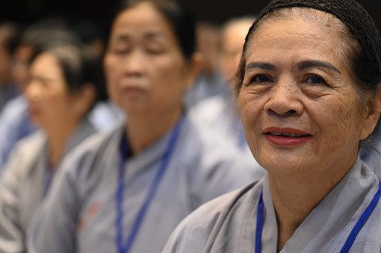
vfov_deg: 9.0
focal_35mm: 153
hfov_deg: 13.4
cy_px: 119
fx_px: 1618
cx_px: 214
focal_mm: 120
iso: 2500
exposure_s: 1/125
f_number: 4
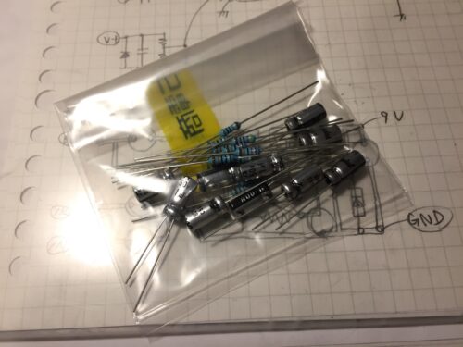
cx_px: 232
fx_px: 388
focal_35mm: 29
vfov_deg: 48.2
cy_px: 174
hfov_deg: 61.7
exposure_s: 1/30
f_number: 2.2
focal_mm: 4.15
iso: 32
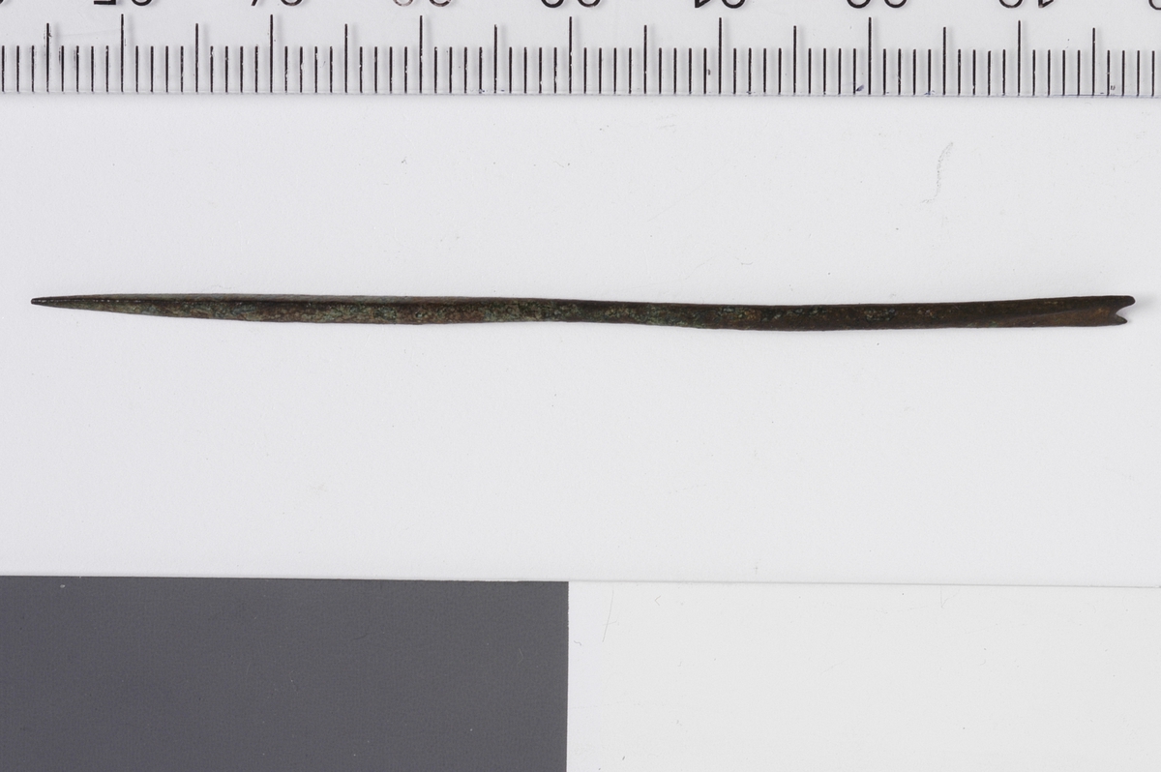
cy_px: 386
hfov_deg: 24.6
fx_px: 2658
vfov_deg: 16.5
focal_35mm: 82
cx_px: 580
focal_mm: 55
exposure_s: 1/100
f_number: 32
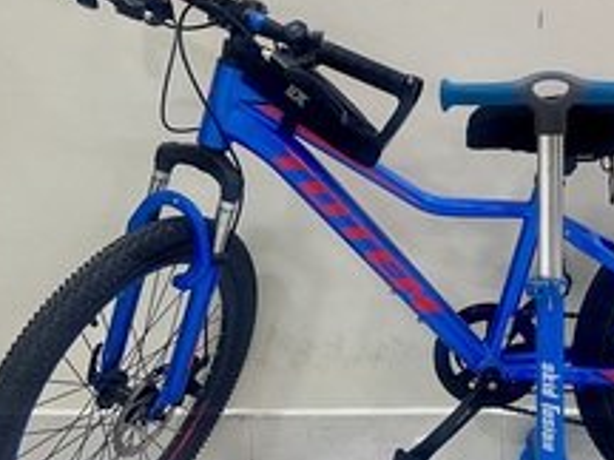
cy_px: 265
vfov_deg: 26.5
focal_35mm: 55
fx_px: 976
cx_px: 479
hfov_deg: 34.0
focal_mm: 5.7
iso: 125
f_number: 1.5
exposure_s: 1/90
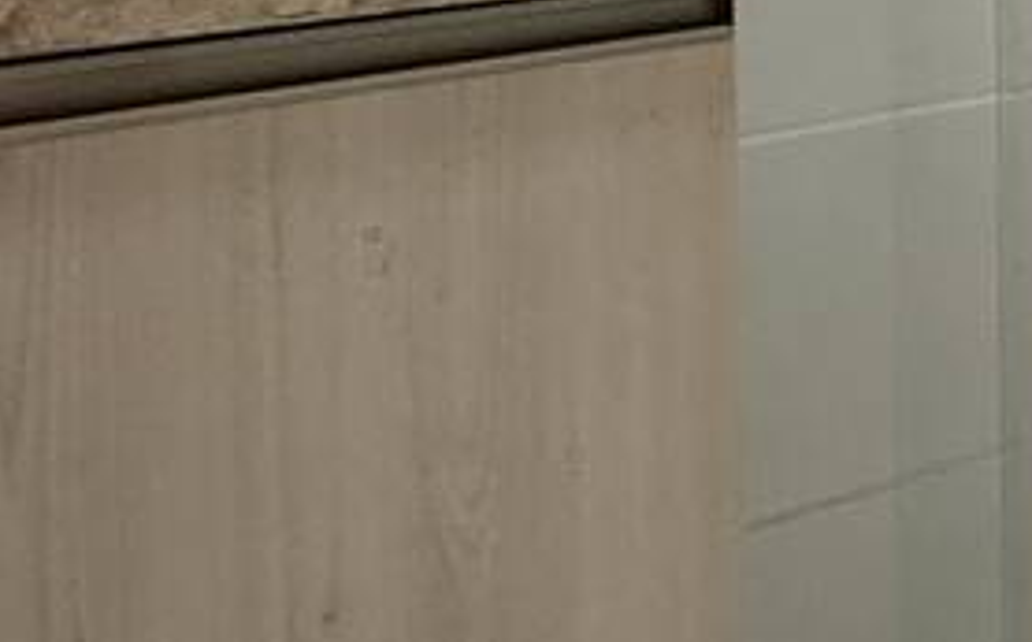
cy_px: -297
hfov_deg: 23.9
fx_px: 2163
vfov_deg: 15.7
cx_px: 1303
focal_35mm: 77
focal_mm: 2.22
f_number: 2.2
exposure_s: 1/60
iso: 320
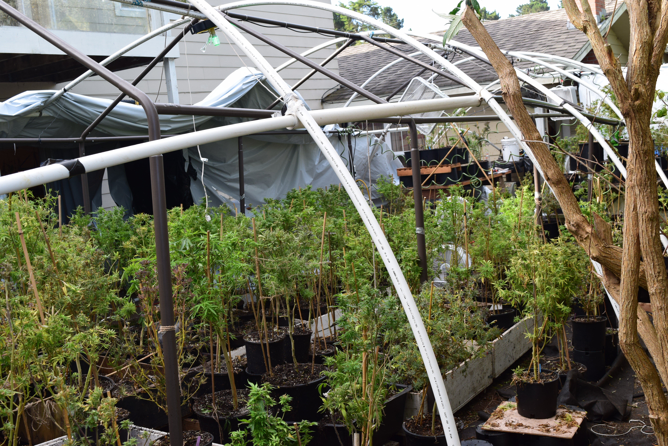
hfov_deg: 47.9
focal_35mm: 40
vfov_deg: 33.0
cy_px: 223
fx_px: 751
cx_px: 334
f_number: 9
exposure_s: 1/160
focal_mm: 27
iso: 400
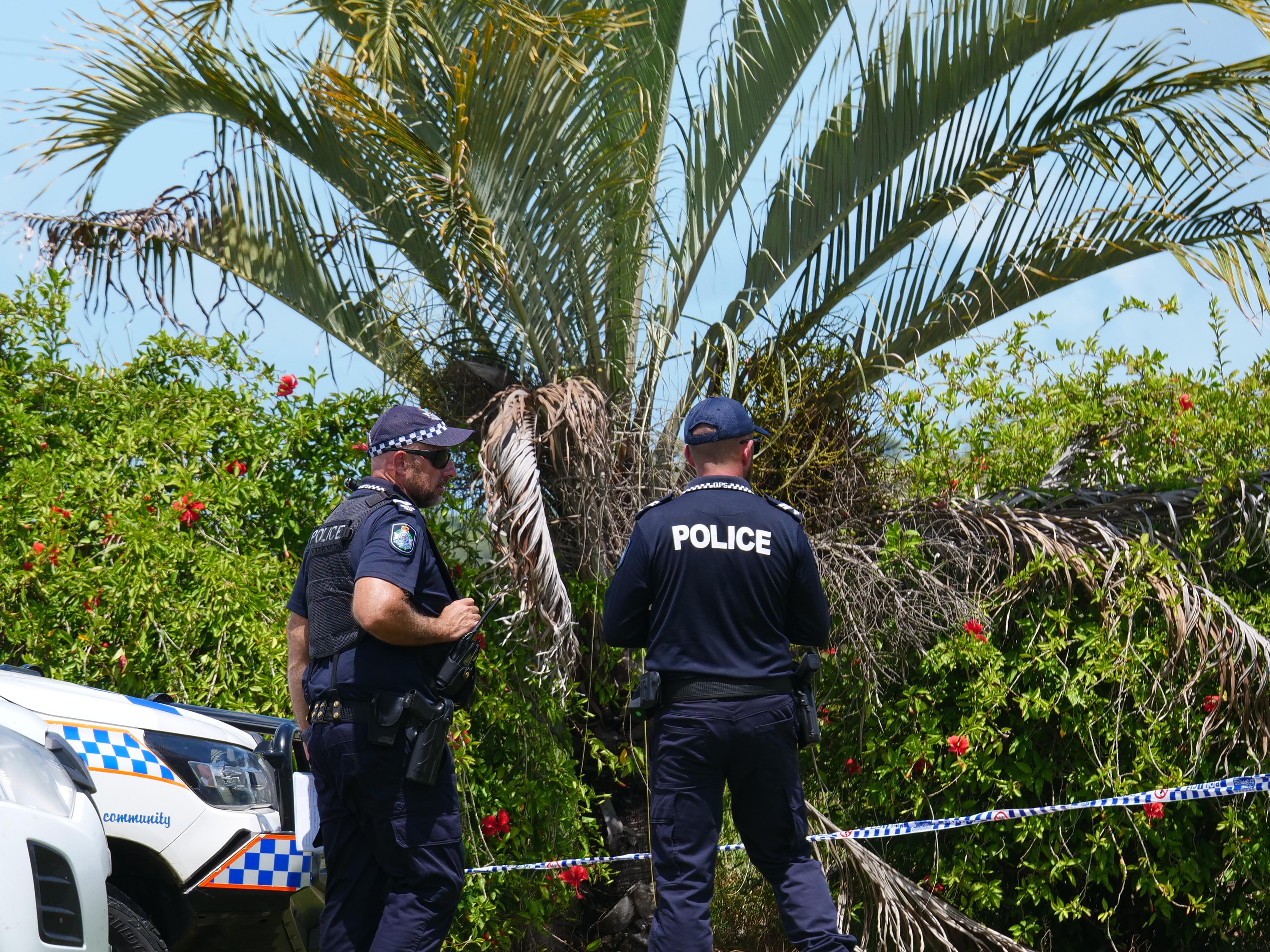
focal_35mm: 300
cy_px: 618
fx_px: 11007
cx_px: 418
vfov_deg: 5.0
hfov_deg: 6.6
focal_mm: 100
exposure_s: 1/1300
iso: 200
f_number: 5
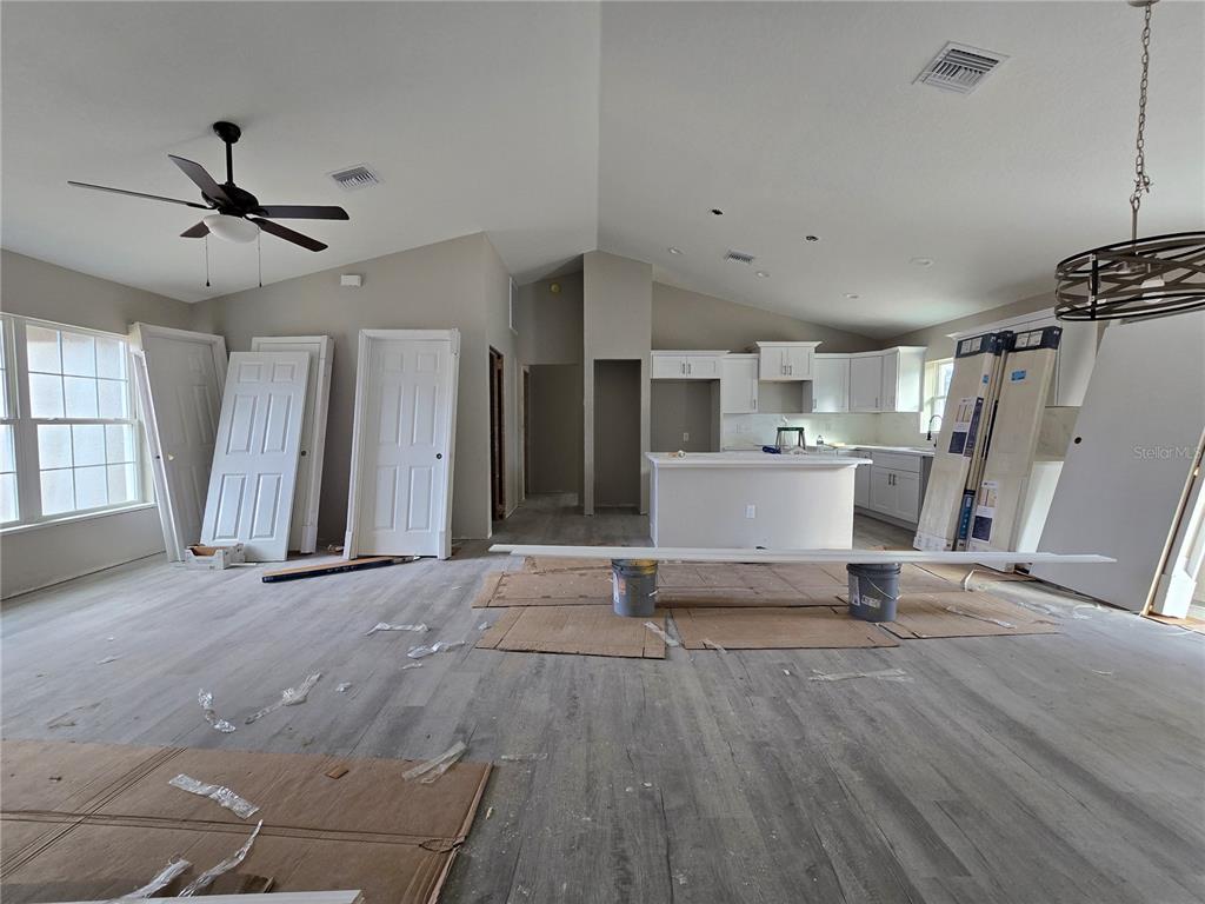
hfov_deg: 106.2
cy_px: 452
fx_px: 453
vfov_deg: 89.9
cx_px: 602
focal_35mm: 13
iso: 125
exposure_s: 1/60
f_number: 2.2
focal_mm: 2.2
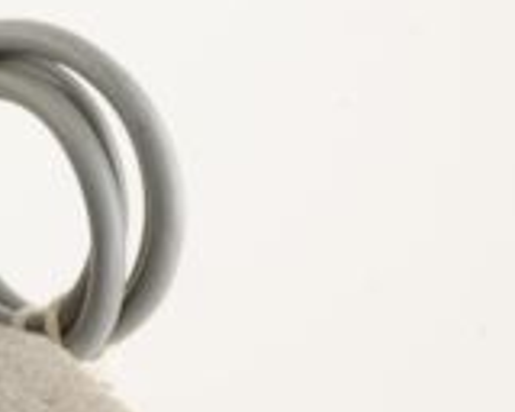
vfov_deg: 8.8
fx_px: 2683
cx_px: -428
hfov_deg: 10.3
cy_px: 137
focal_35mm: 176
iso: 1600
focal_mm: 50
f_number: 13
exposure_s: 1/160
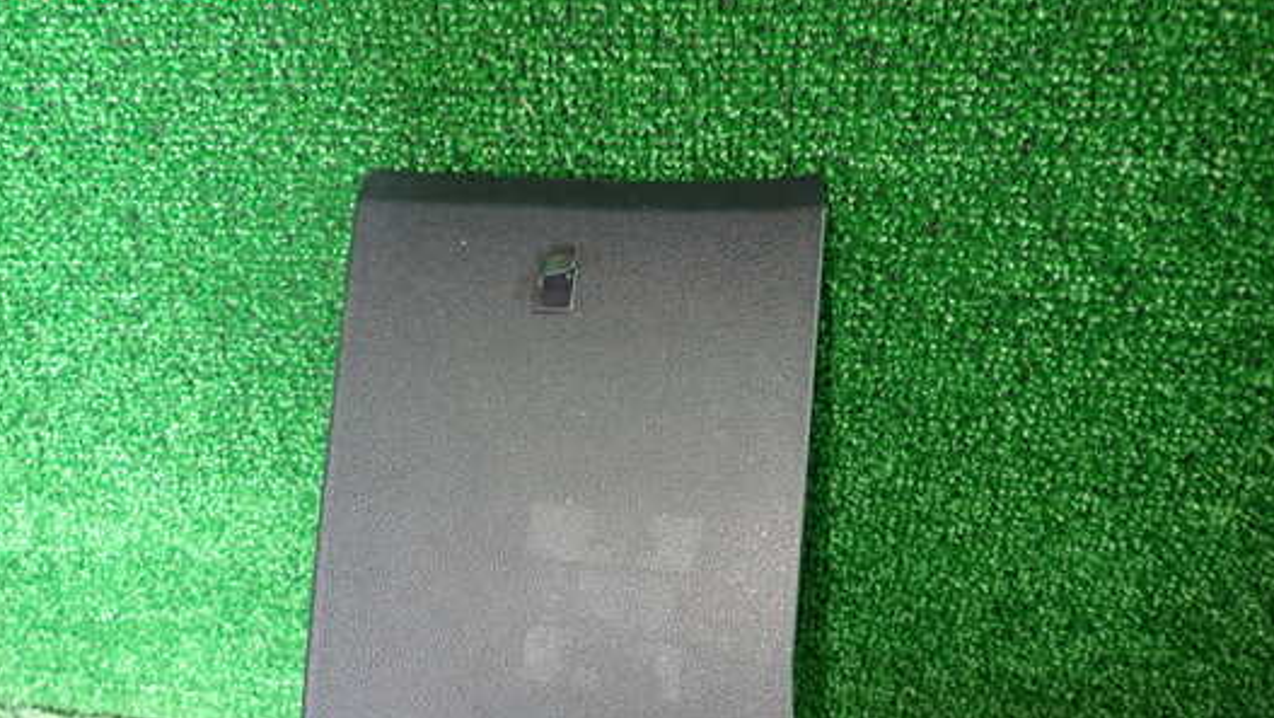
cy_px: 496
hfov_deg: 62.5
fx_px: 1048
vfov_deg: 37.3
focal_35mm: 31
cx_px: 595
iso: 500
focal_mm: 4.5
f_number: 2
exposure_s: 1/30
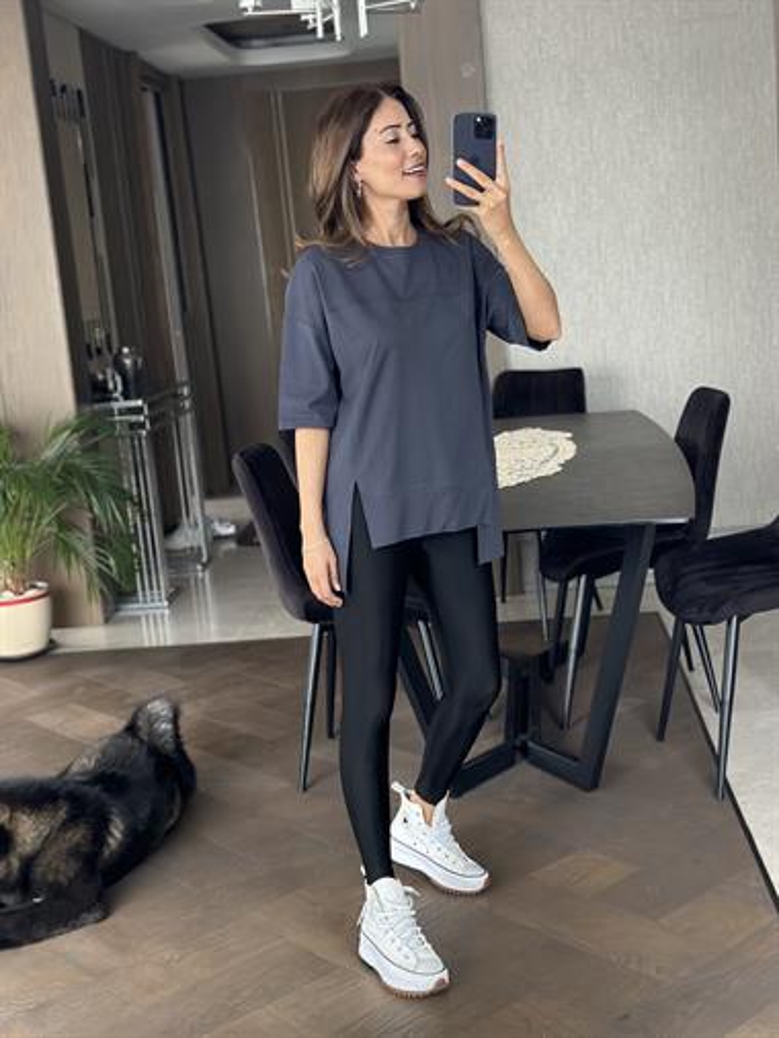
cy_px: 519
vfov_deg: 39.6
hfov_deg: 30.3
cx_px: 390
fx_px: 1439
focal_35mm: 48
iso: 320
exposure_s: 1/40
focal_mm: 6.86
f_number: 1.78
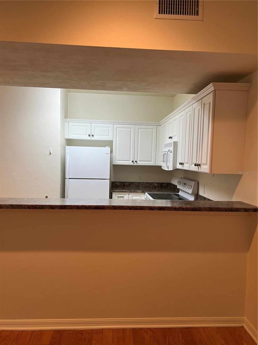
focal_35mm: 26
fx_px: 258
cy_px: 172
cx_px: 129
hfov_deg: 53.1
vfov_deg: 67.3
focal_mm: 5.7
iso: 80
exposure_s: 1/60
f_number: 1.5
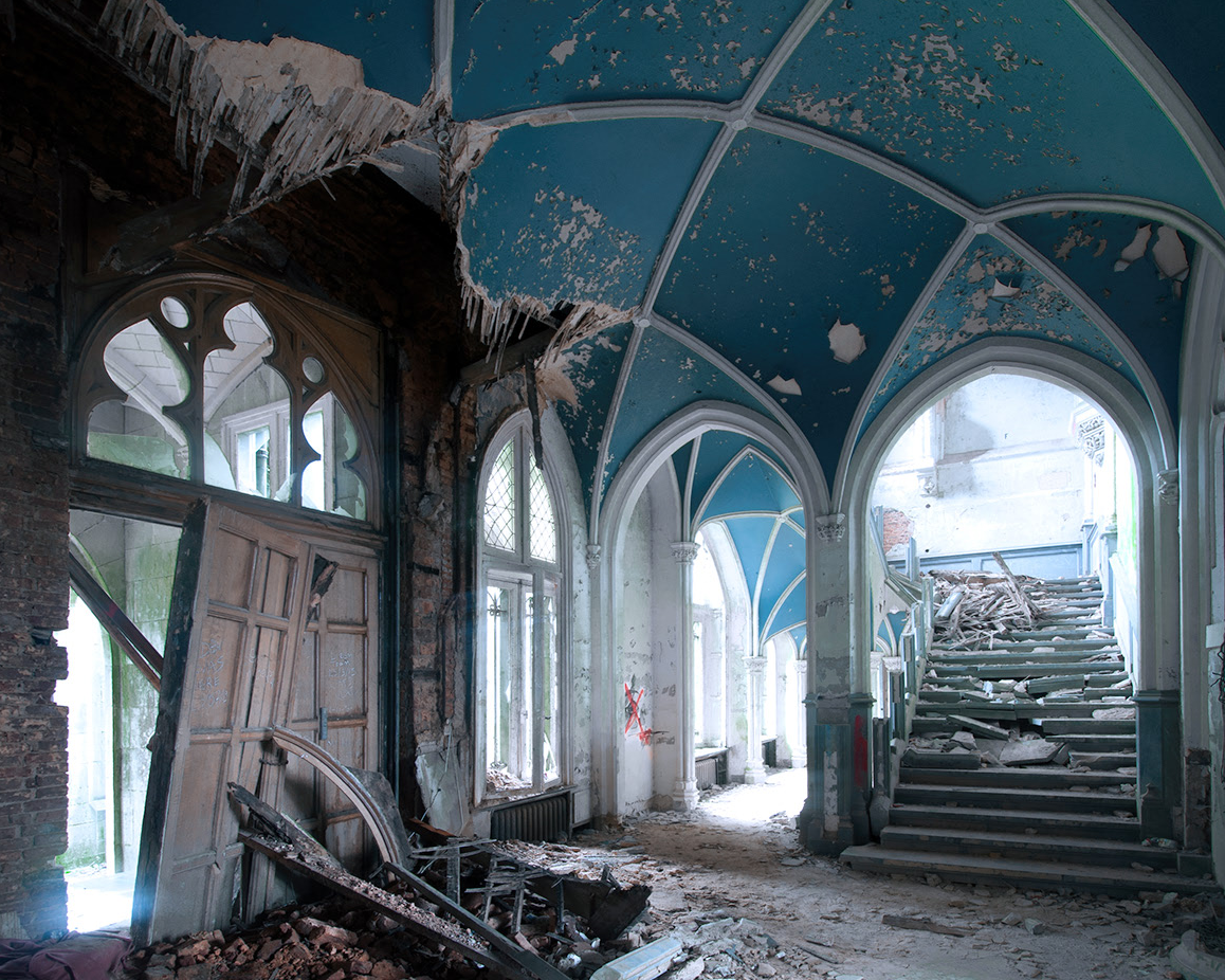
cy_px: 490
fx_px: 616
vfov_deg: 77.0
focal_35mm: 17
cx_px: 638
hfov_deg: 89.6
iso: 100
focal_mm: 10
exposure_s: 10
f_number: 11
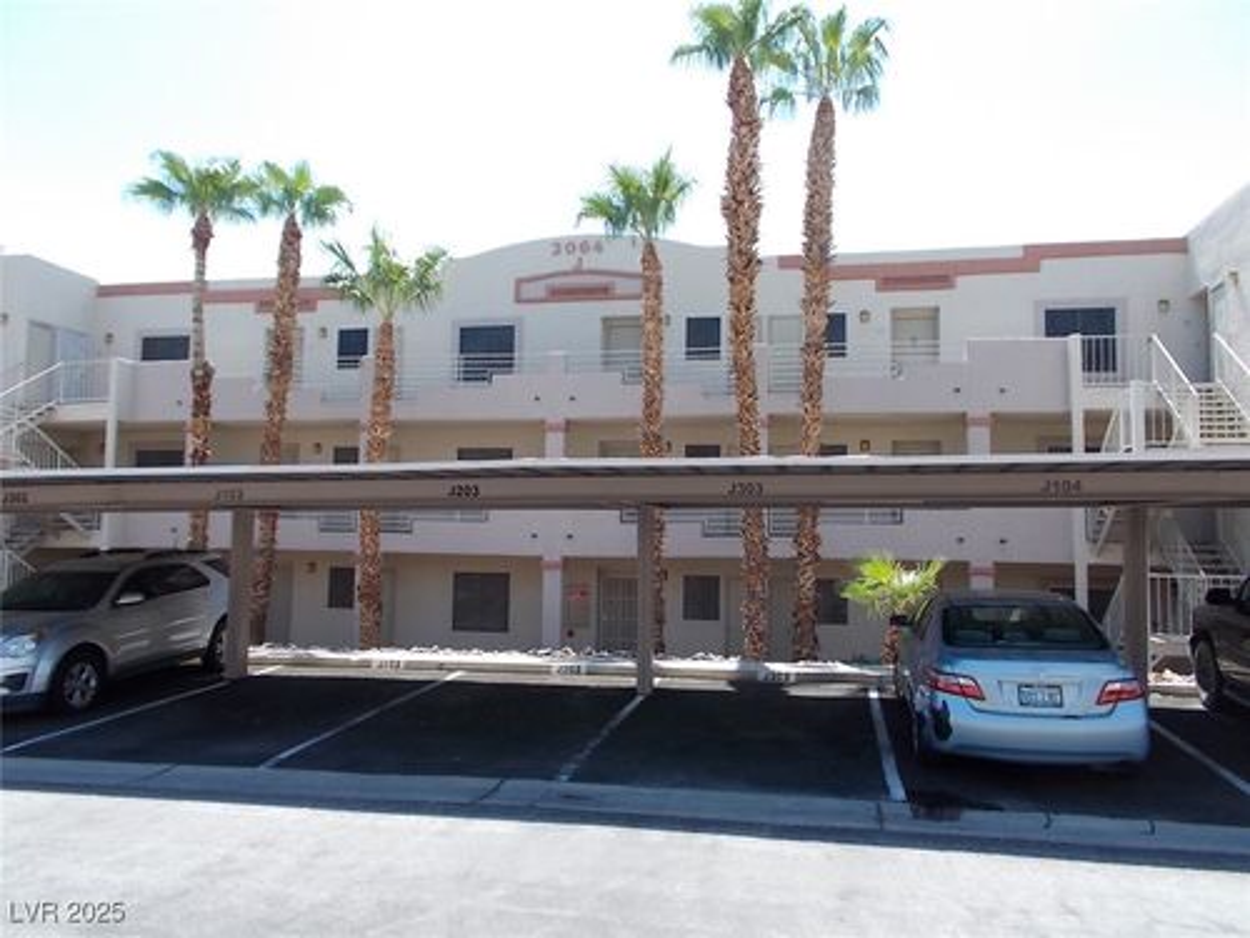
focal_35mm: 26
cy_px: 469
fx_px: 939
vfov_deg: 53.1
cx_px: 625
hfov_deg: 67.3
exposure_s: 1/320
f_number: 3.2
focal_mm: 4.6
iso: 80
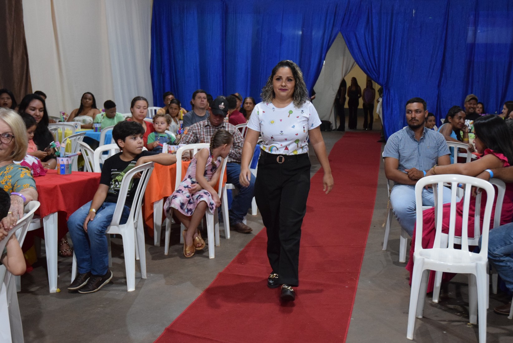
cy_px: 172
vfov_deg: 29.0
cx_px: 256
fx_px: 663
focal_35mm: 46
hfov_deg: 42.3
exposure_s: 1/60
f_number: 4
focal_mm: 31
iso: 3200
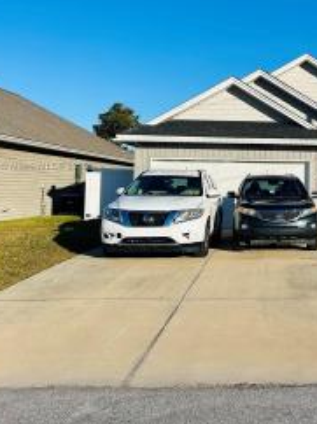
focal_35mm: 43
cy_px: 166
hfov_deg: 31.6
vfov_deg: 43.6
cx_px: 298
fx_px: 526
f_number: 1.5
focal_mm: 5.7
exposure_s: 1/5587
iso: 50
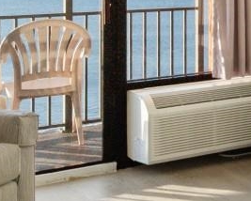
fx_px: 676
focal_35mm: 91
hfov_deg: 16.9
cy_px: -75
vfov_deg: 15.9
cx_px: 467
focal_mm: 11
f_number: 4.8
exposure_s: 1/25
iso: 100
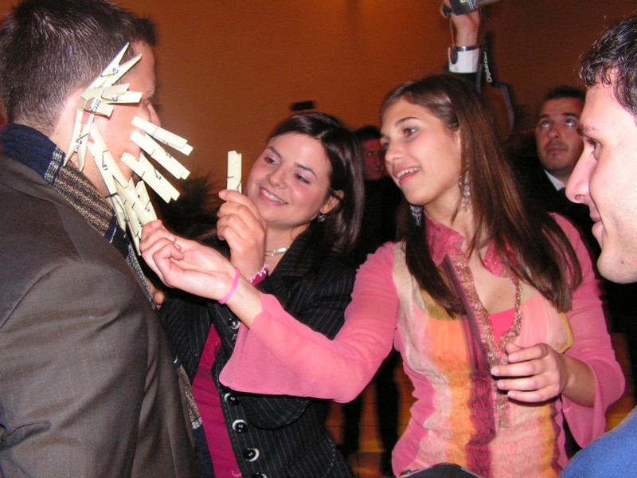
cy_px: 239
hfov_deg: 51.4
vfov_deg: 39.7
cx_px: 318
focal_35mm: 36
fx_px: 662
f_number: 3.2
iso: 200
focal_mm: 6
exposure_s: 1/40
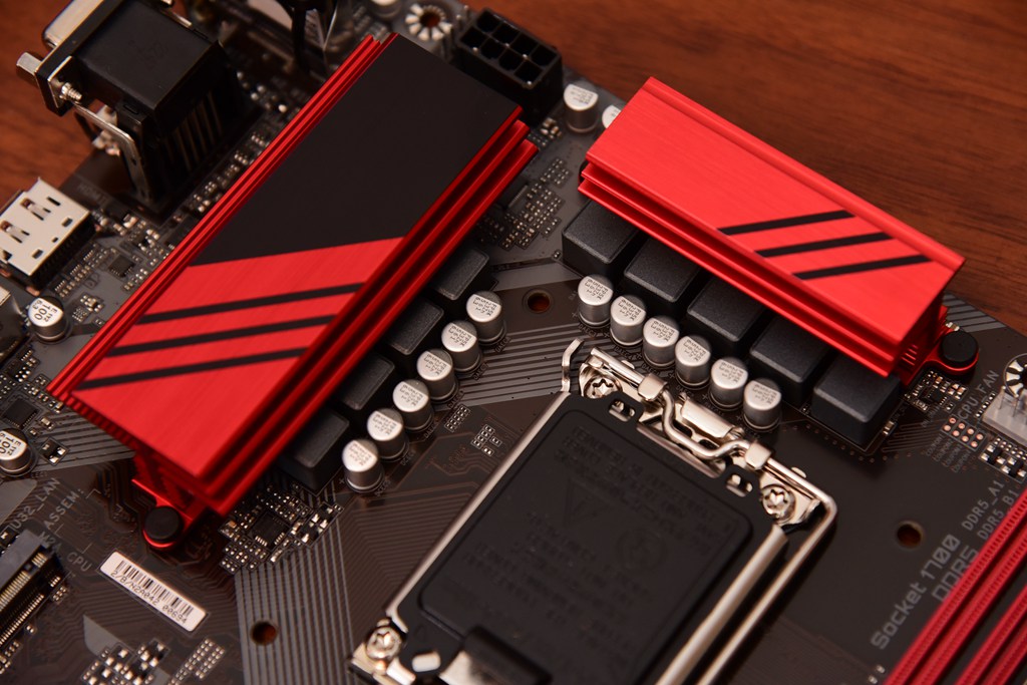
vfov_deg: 11.4
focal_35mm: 120
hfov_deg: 17.1
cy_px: 342
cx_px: 514
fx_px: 3424
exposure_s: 1/60
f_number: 5.6
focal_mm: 120
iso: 1600
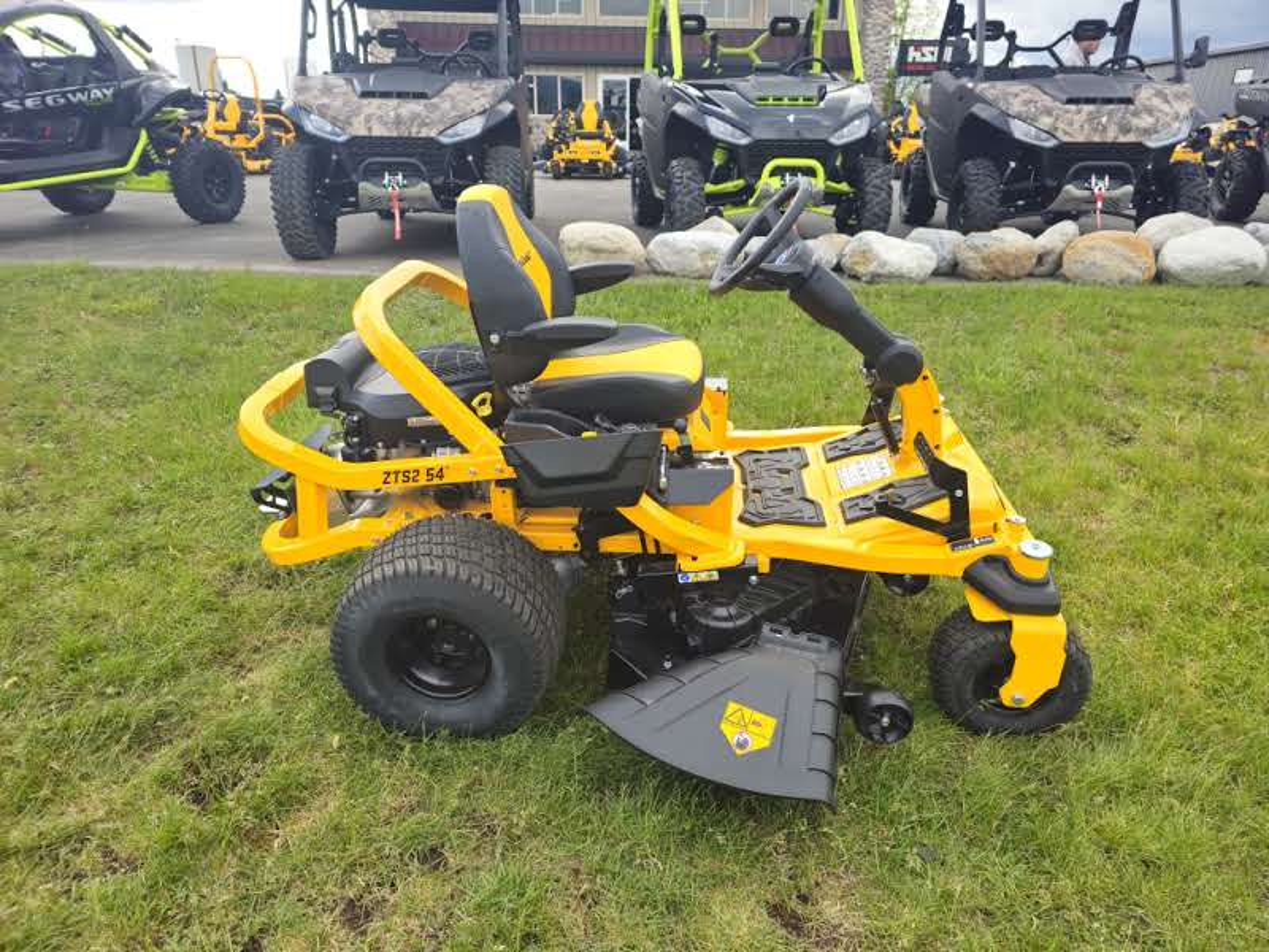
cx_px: 634
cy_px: 476
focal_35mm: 23
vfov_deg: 58.9
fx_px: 843
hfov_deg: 73.9
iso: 10
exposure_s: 1/134
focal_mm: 6.3
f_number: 1.7
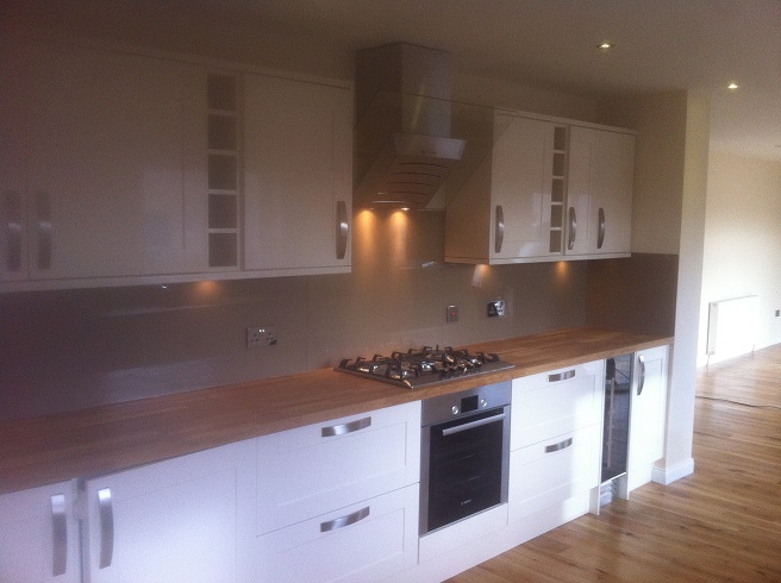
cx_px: 390
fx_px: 789
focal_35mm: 35
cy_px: 292
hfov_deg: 52.7
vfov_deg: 40.6
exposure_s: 1/120
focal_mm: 3.85
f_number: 2.8
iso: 125
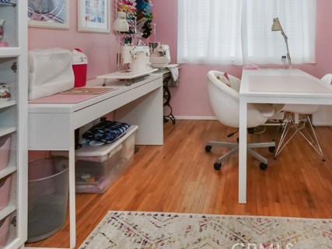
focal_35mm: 24
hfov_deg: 68.3
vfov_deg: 55.1
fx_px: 230
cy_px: 75
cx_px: 236
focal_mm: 8
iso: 3200
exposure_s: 1/250
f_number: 8
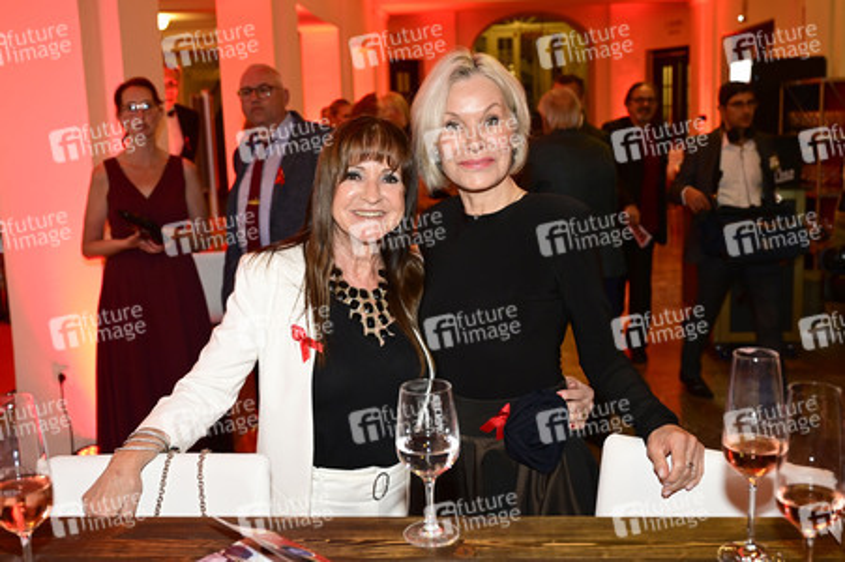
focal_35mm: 35
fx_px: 821
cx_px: 422
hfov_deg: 54.5
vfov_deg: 37.8
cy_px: 281
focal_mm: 35
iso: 1600
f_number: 4.5
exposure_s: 1/200
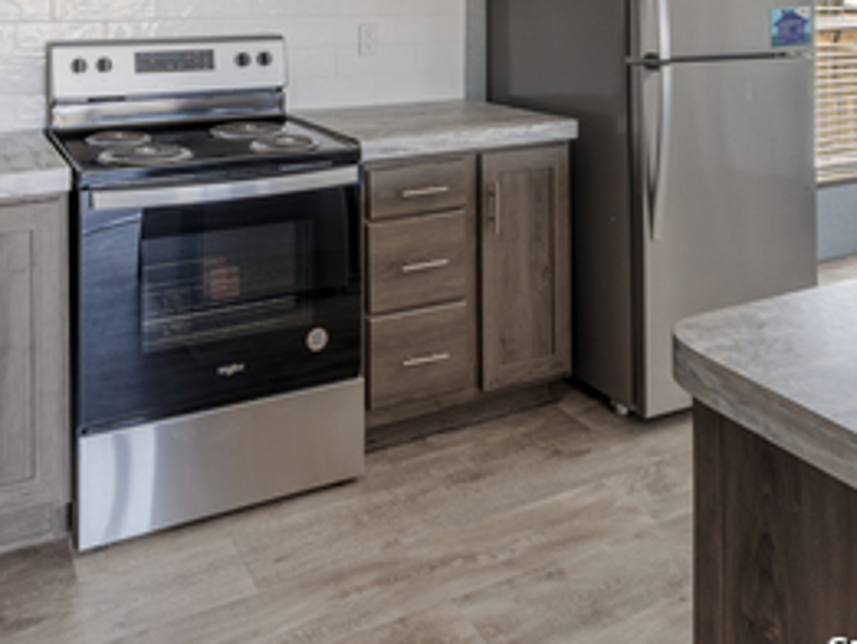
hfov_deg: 54.6
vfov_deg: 37.3
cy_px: -34
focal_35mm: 33
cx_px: 312
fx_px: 817
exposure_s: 1
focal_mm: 14
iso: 400
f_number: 11
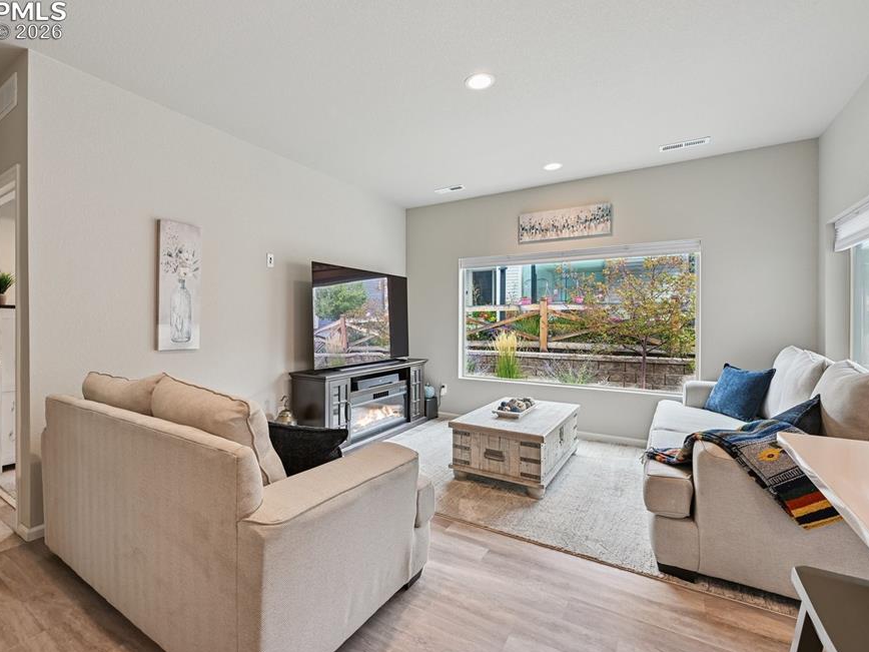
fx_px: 427
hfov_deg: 90.5
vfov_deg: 74.7
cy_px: 325
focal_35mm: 17
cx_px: 378
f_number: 11
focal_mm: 15
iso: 100
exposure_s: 1/2
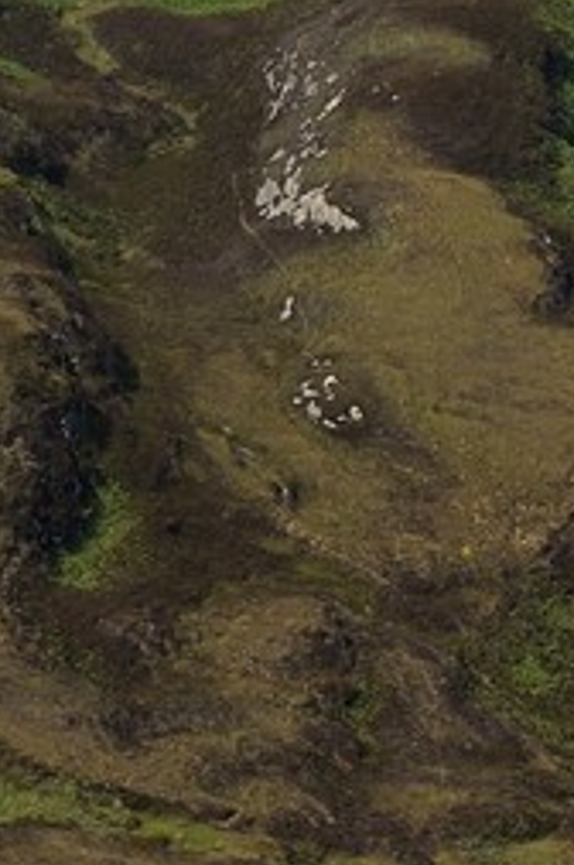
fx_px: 10623
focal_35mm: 443
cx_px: 584
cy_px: -1487
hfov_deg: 3.1
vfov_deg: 4.5
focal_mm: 70
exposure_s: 1/800
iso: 200
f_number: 6.3
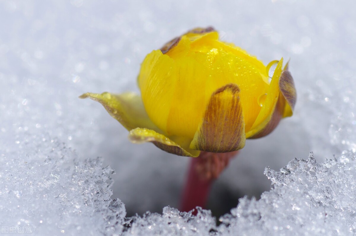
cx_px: 178
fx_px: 1332
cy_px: 118
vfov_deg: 10.1
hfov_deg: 15.2
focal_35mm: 135
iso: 100
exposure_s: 1/200
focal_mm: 90
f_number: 6.3
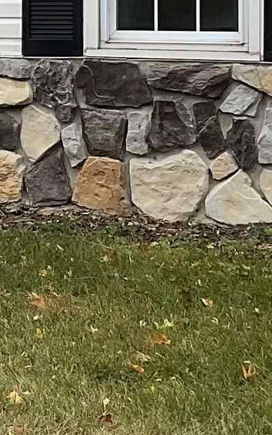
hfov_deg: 8.3
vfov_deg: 13.5
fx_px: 1813
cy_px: 23
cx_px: -176
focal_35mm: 153
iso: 16
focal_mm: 3
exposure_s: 1/450
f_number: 1.8
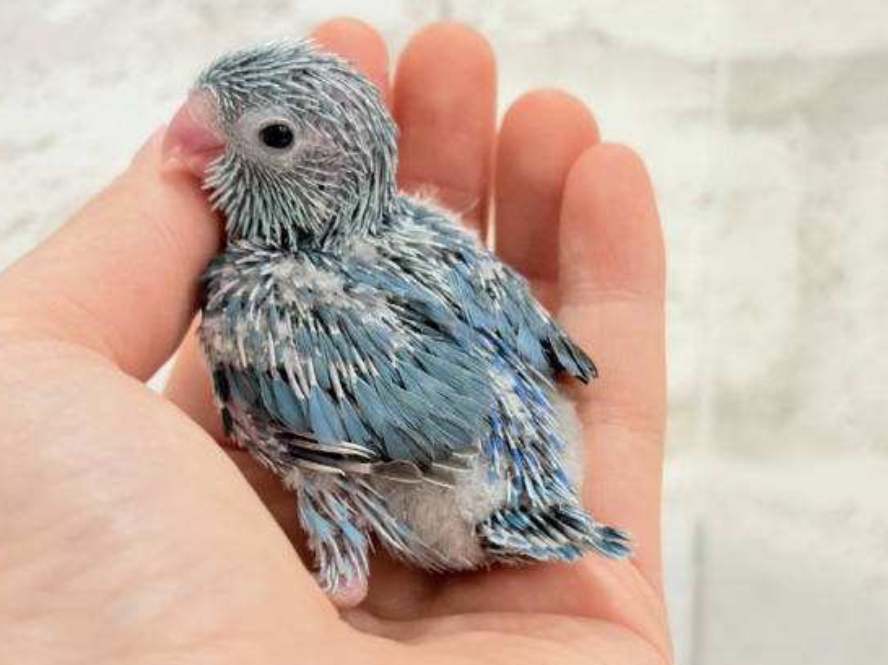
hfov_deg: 31.7
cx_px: 451
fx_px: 1564
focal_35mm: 61
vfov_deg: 24.0
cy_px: 351
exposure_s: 1/50
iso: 50
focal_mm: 5.96
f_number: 1.6
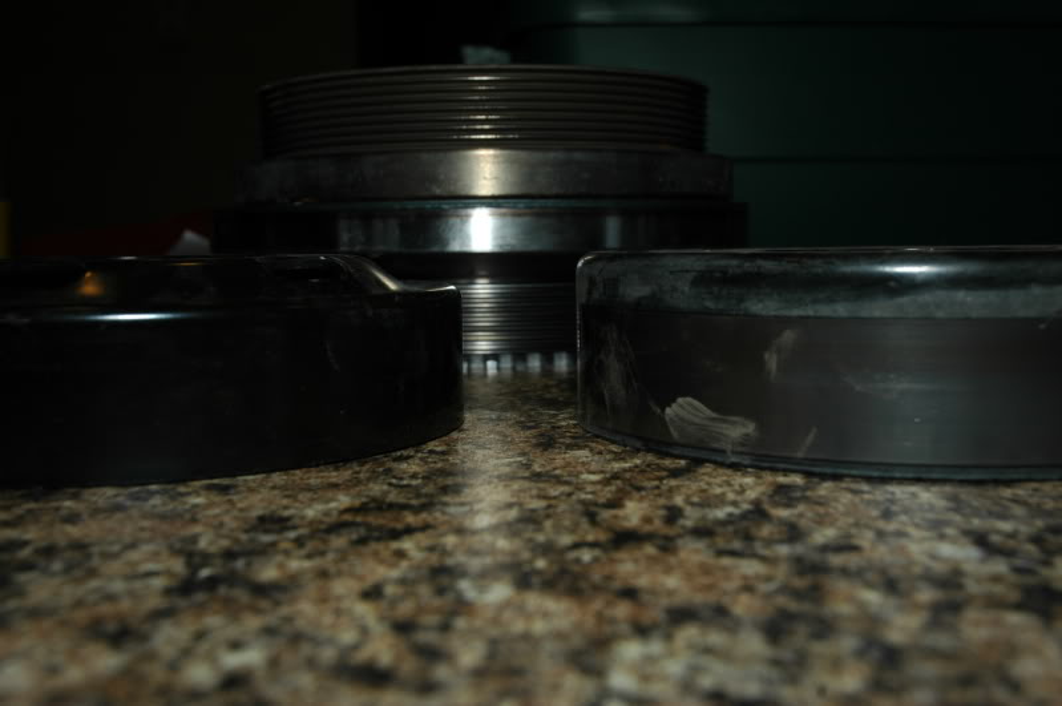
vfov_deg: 30.8
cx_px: 531
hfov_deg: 45.0
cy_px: 353
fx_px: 1282
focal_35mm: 44
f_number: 8
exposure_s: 1/125
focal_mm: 29
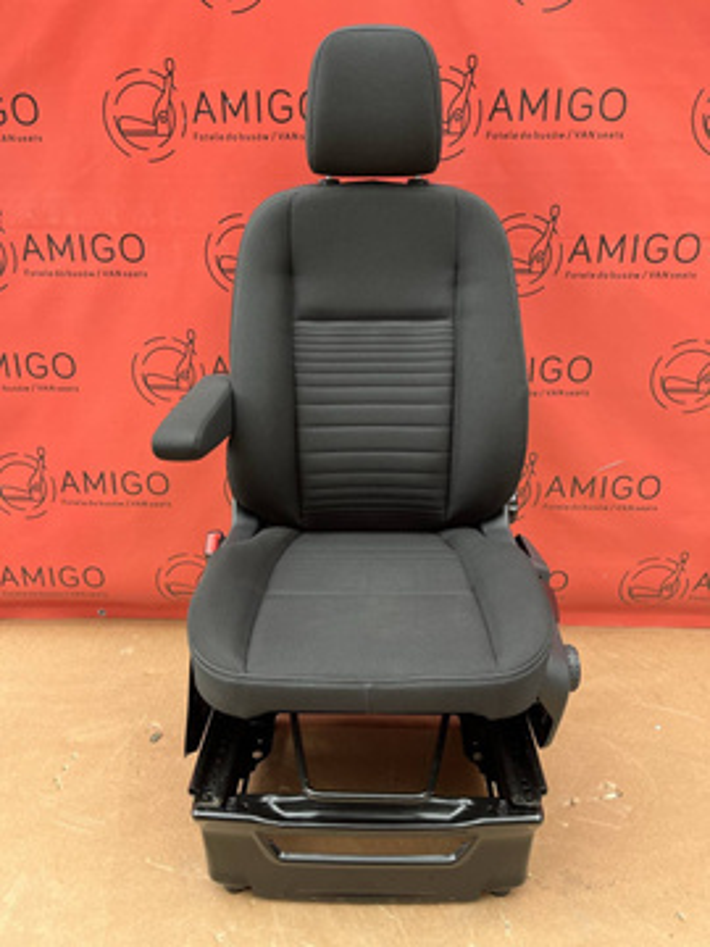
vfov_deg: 67.3
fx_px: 711
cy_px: 474
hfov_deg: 53.1
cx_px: 355
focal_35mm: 26
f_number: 1.6
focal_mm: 5.1
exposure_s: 1/121
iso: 50
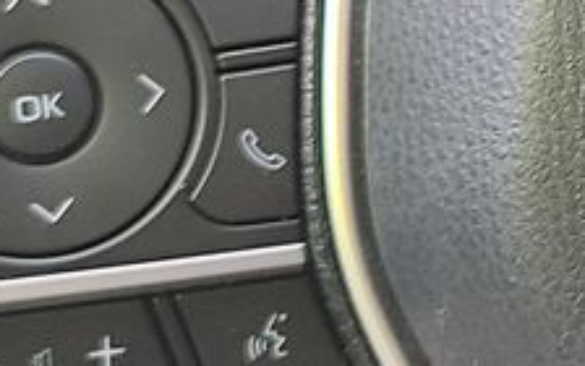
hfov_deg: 11.0
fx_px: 2902
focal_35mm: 182
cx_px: 904
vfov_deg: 7.1
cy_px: -107
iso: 102
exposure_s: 1/59
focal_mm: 6.7
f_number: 1.8
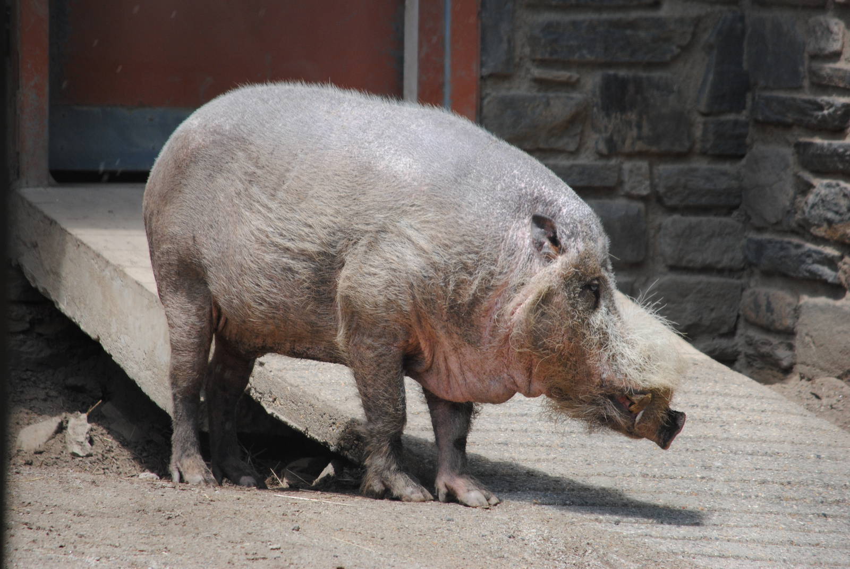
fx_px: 10637
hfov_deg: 4.6
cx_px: 425
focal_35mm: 450
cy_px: 284
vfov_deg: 3.1
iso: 280
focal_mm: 300
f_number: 5.6
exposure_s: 1/500
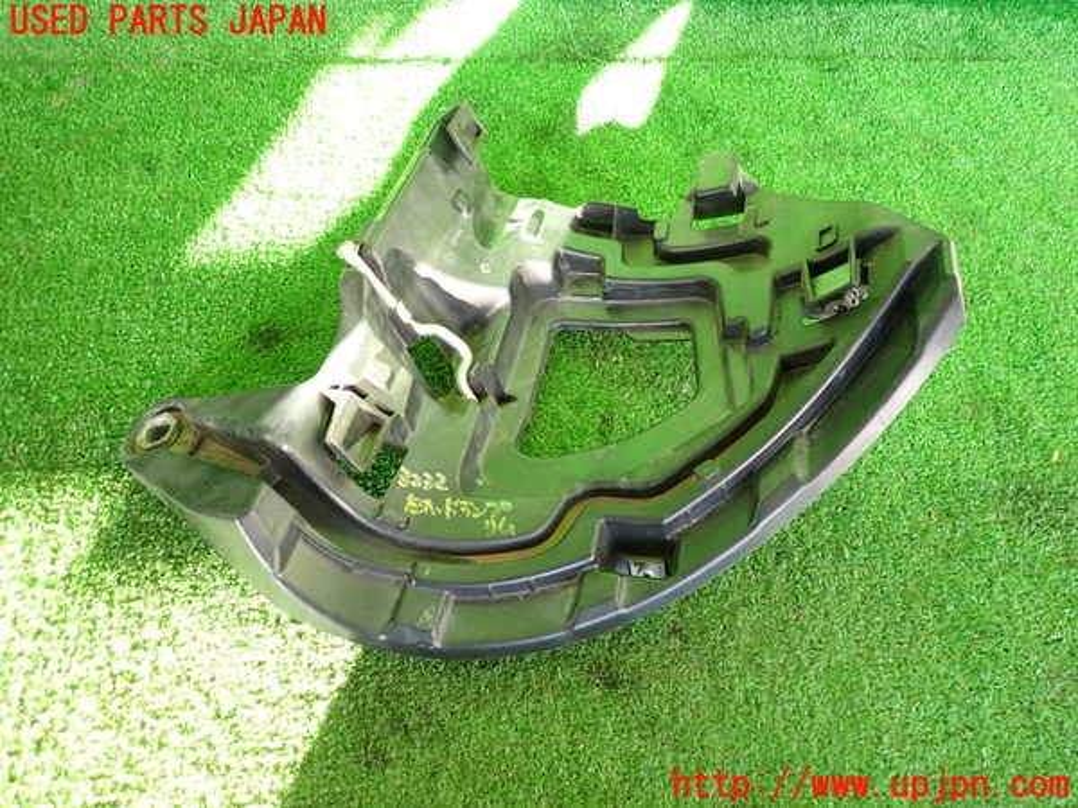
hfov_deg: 69.4
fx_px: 779
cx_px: 539
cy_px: 404
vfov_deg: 54.9
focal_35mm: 25
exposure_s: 1/60
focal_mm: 4.5
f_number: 2
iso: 125
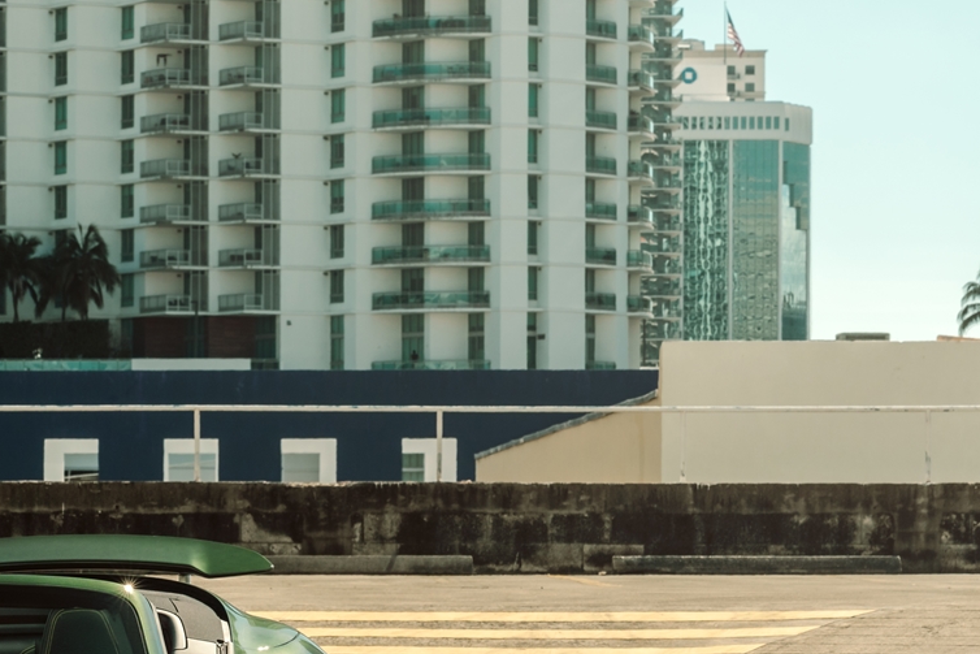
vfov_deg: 8.4
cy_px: 653
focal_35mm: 163
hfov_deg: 12.5
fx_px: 4438
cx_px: 121
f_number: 9
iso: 100
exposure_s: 1/200
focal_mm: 64
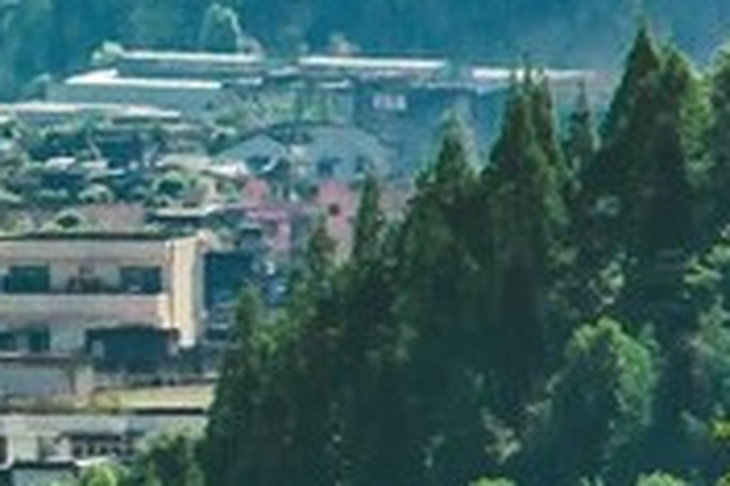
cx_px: -883
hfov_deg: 1.9
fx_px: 21807
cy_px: 503
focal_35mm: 1076
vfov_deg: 1.3
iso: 100
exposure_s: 1/1000
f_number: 5.6
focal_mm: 105
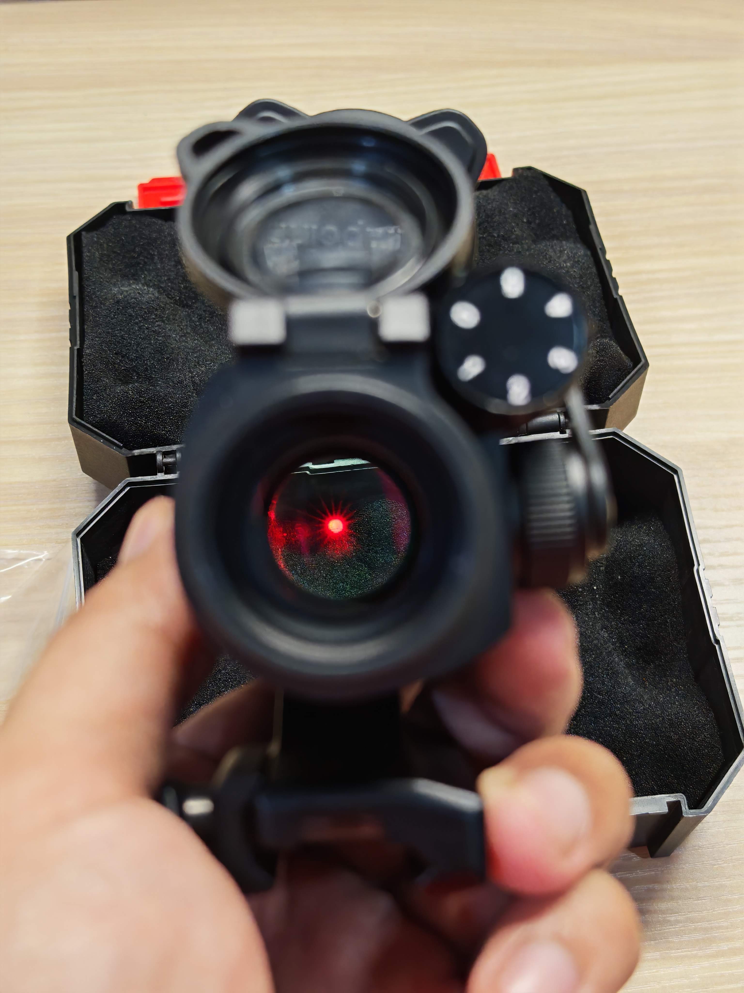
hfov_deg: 30.3
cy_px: 496
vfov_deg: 39.7
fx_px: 1376
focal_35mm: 48
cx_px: 372
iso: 200
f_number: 2
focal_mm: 6.83
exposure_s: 1/100
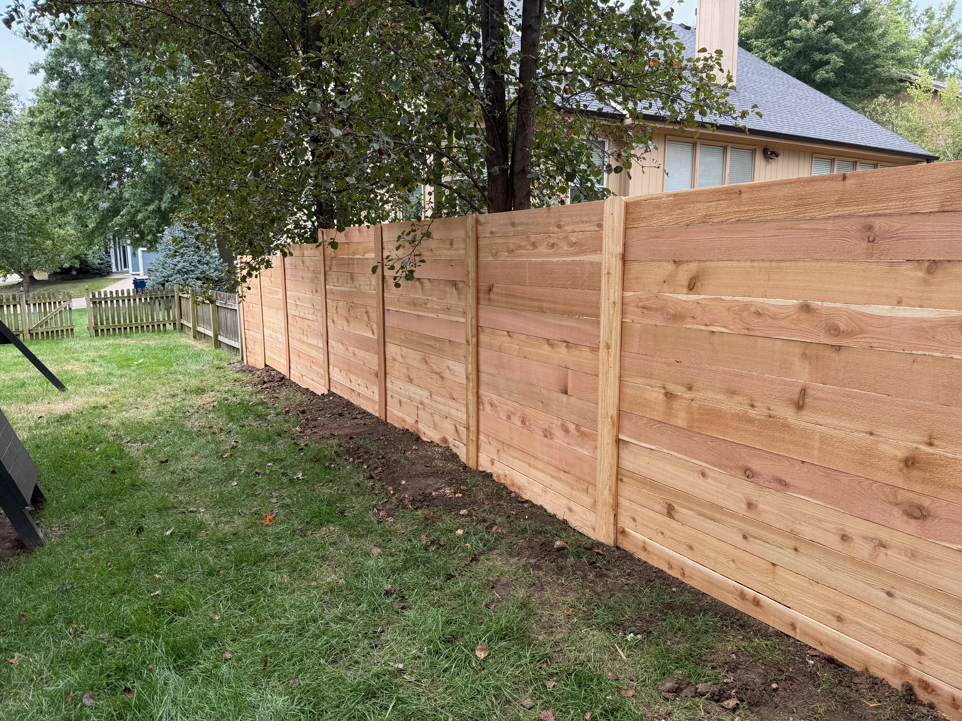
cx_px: 481
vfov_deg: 56.8
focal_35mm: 24
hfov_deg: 71.6
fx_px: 667
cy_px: 360
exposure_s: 1/580
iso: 80
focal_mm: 6.76
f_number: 1.78
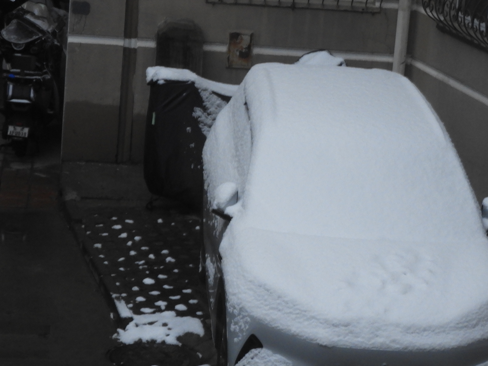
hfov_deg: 12.6
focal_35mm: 157
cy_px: 179
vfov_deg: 9.5
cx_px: 281
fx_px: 2213
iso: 450
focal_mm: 20.6
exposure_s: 1/15
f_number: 5
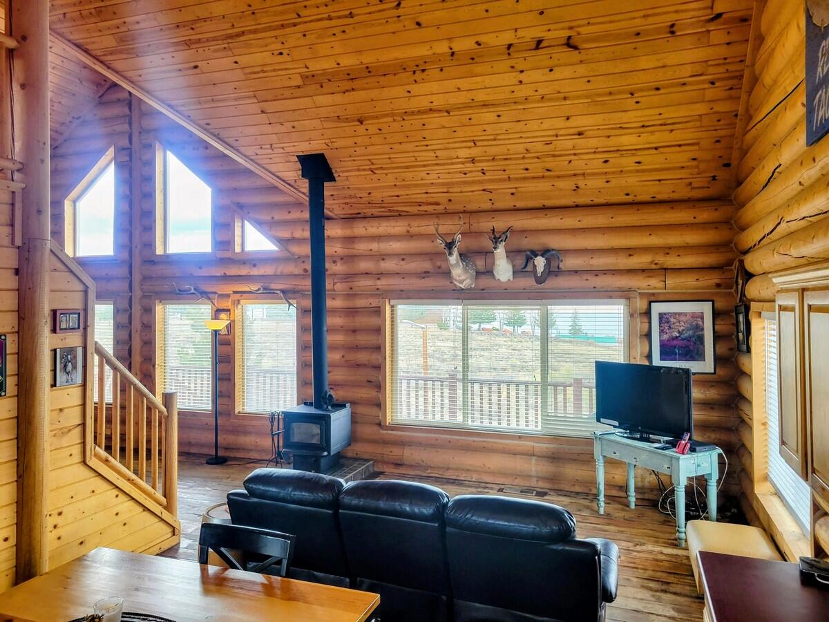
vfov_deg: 53.1
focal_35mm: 26
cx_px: 414
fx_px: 623
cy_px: 311
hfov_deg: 67.3
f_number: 1.8
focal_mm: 5.4
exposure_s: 1/120
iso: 64
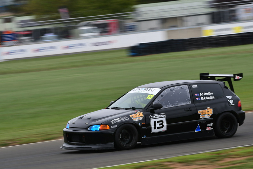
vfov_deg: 4.5
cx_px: 126
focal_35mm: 303
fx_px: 2130
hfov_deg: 6.8
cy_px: 85
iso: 160
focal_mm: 200
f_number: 10
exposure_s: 1/160
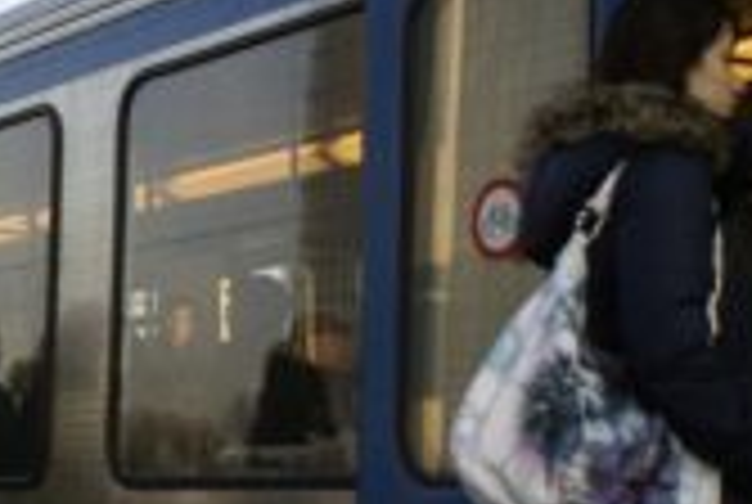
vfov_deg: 14.1
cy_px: 387
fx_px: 2030
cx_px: -99
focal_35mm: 97
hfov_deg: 20.0
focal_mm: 18
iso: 100
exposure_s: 1/60
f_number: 8
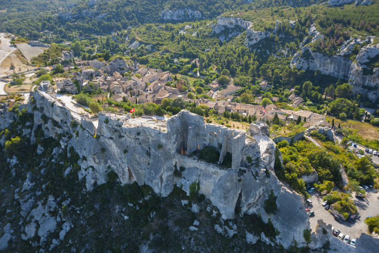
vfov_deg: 37.9
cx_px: 190
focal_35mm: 35
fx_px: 369
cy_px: 126
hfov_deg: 54.4
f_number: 5.6
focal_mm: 35
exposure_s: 1/1000
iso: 400
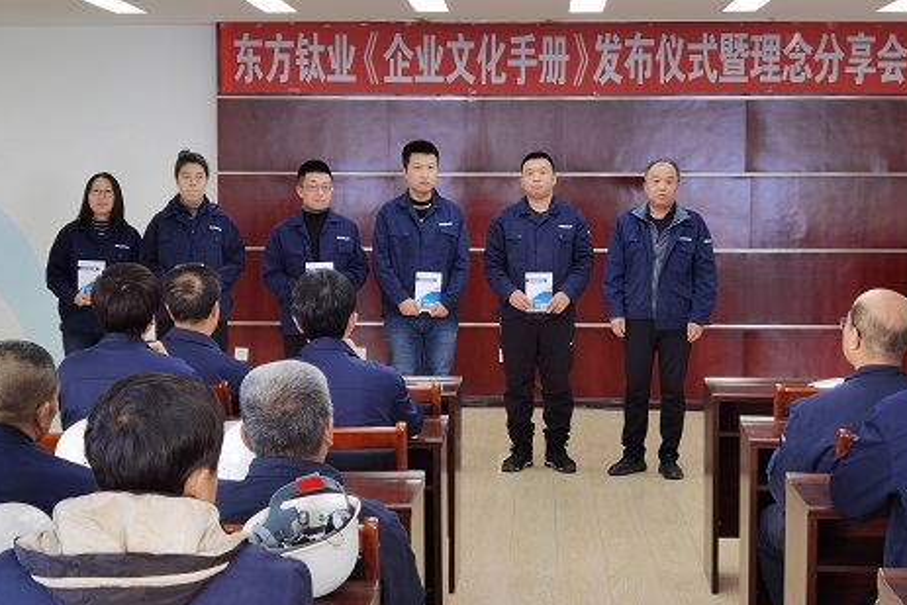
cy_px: 302
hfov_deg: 31.4
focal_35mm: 64
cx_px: 478
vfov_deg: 21.3
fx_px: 1613
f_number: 1.9
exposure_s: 1/50
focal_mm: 6.71
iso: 80
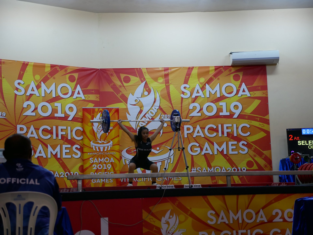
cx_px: 156
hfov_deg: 27.8
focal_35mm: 70
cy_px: 118
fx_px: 633
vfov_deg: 21.0
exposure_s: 1/80
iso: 640
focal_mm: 35
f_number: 2.8
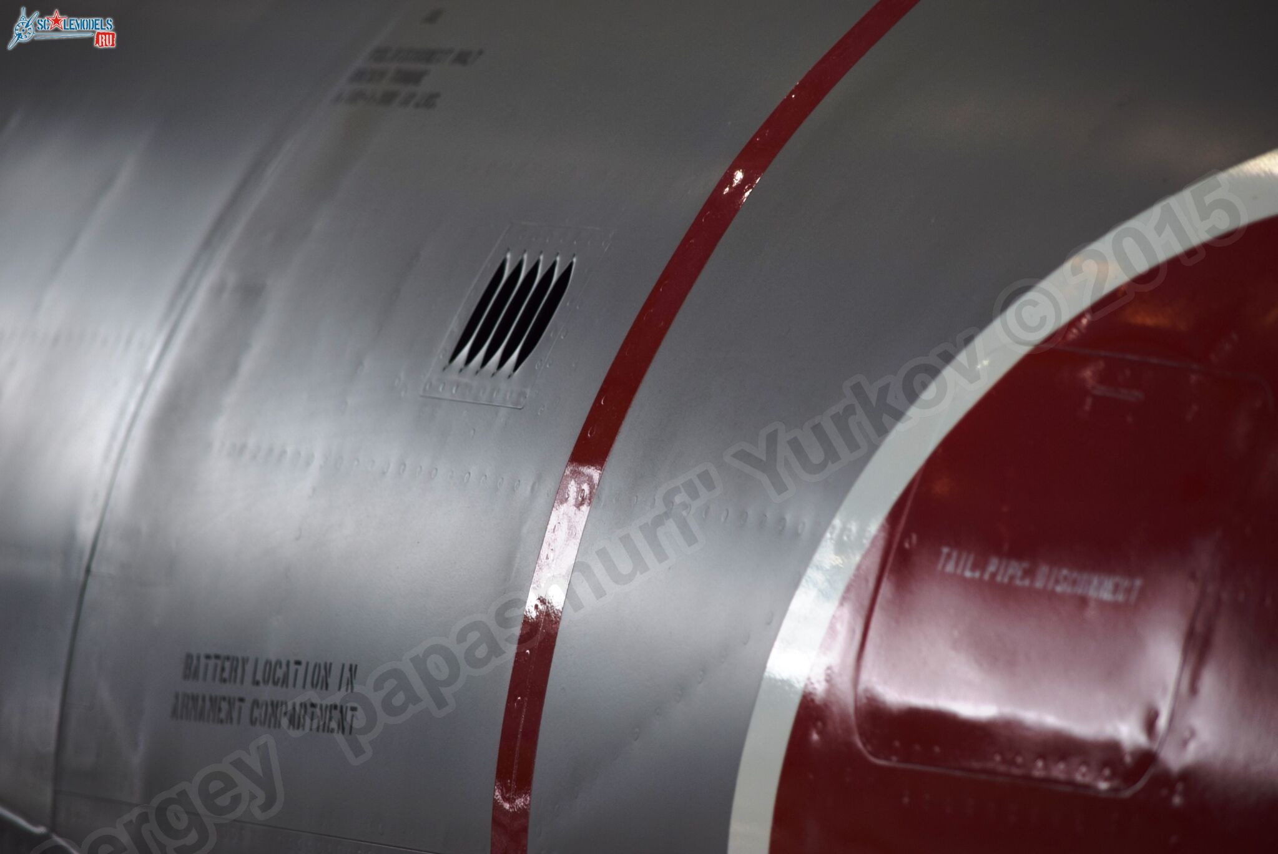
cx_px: 639
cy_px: 427
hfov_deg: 9.1
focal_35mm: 225
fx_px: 7993
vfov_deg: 6.1
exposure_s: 1/60
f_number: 4.8
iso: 400
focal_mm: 150
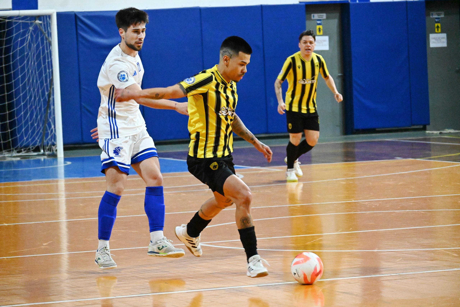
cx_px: 230
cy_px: 154
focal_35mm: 165
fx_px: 2108
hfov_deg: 12.5
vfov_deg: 8.3
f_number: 5
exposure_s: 1/500
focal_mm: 110
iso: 11400
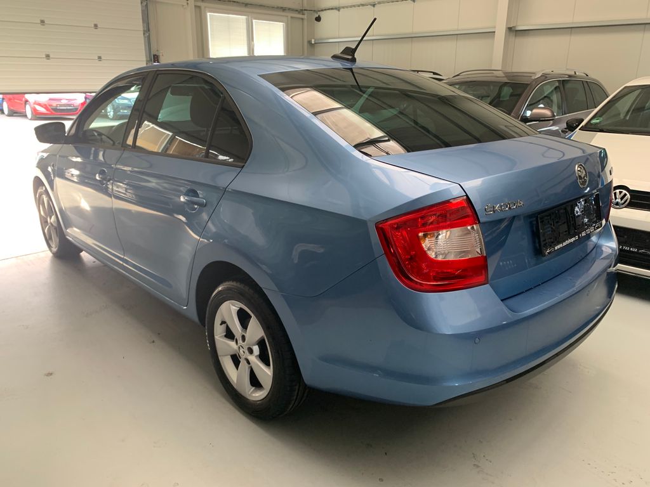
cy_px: 244
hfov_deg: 67.3
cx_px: 325
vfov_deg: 53.1
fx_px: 488
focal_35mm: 26
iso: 160
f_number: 1.8
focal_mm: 4.25
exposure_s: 1/60
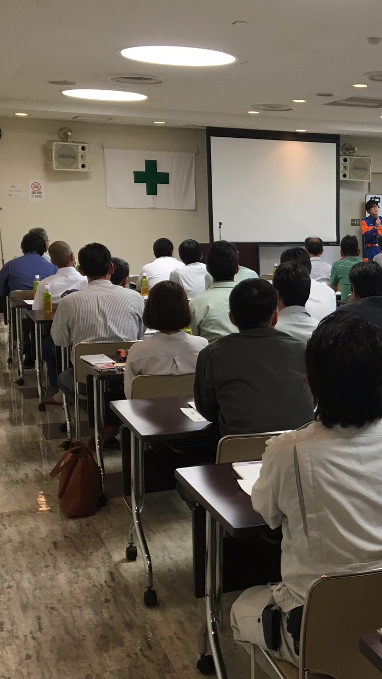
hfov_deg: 23.5
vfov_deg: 42.0
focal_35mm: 49
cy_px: 375
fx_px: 883
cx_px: 377
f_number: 2.2
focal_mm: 4.15
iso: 32
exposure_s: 1/30
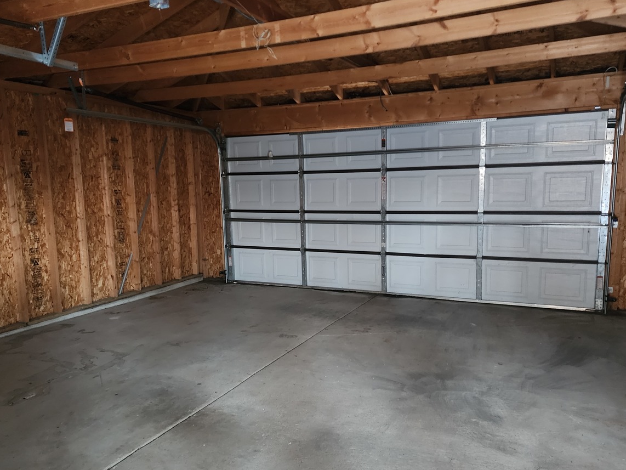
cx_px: 311
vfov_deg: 48.1
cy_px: 267
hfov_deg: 61.6
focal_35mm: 29
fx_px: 525
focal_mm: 6.4
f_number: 1.8
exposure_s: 1/24
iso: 800
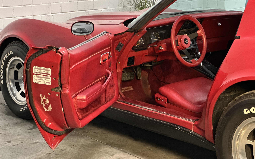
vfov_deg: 15.9
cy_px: 68
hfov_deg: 25.2
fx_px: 570
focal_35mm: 82
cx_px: 127
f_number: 2.8
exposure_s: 1/14
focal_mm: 9
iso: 640
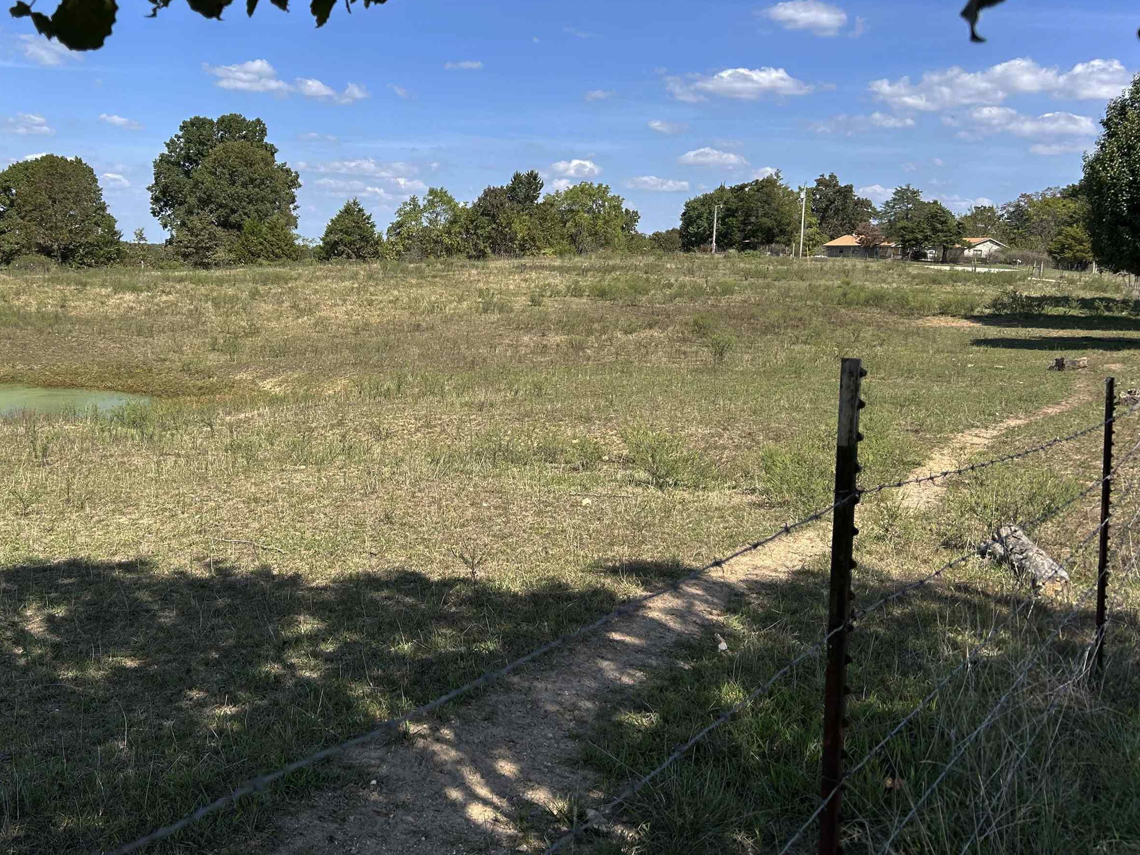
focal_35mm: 34
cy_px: 320
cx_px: 402
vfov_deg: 41.5
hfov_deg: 53.1
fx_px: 1120
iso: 50
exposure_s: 1/3571
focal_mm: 5.7
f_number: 1.5
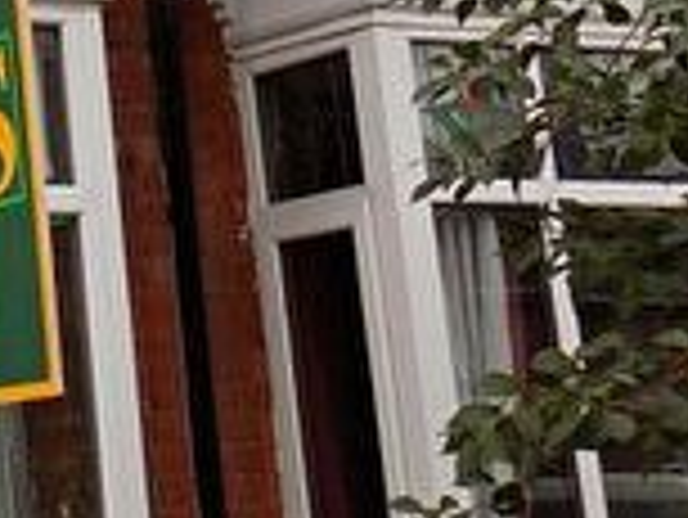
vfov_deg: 13.9
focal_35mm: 105
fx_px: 2089
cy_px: -2
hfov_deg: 15.7
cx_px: -589
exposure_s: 1/200
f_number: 3.1
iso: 80
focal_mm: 4
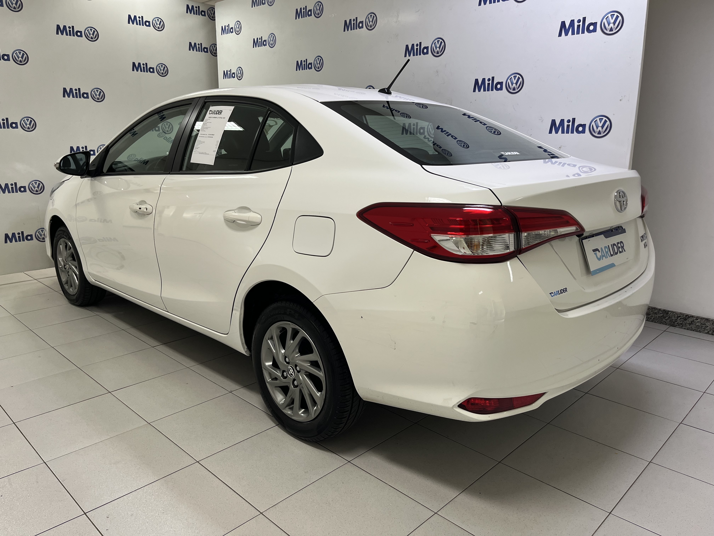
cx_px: 357
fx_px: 536
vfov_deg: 53.1
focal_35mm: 26
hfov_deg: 67.3
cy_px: 268
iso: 64
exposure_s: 1/60
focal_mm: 5.1
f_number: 1.6
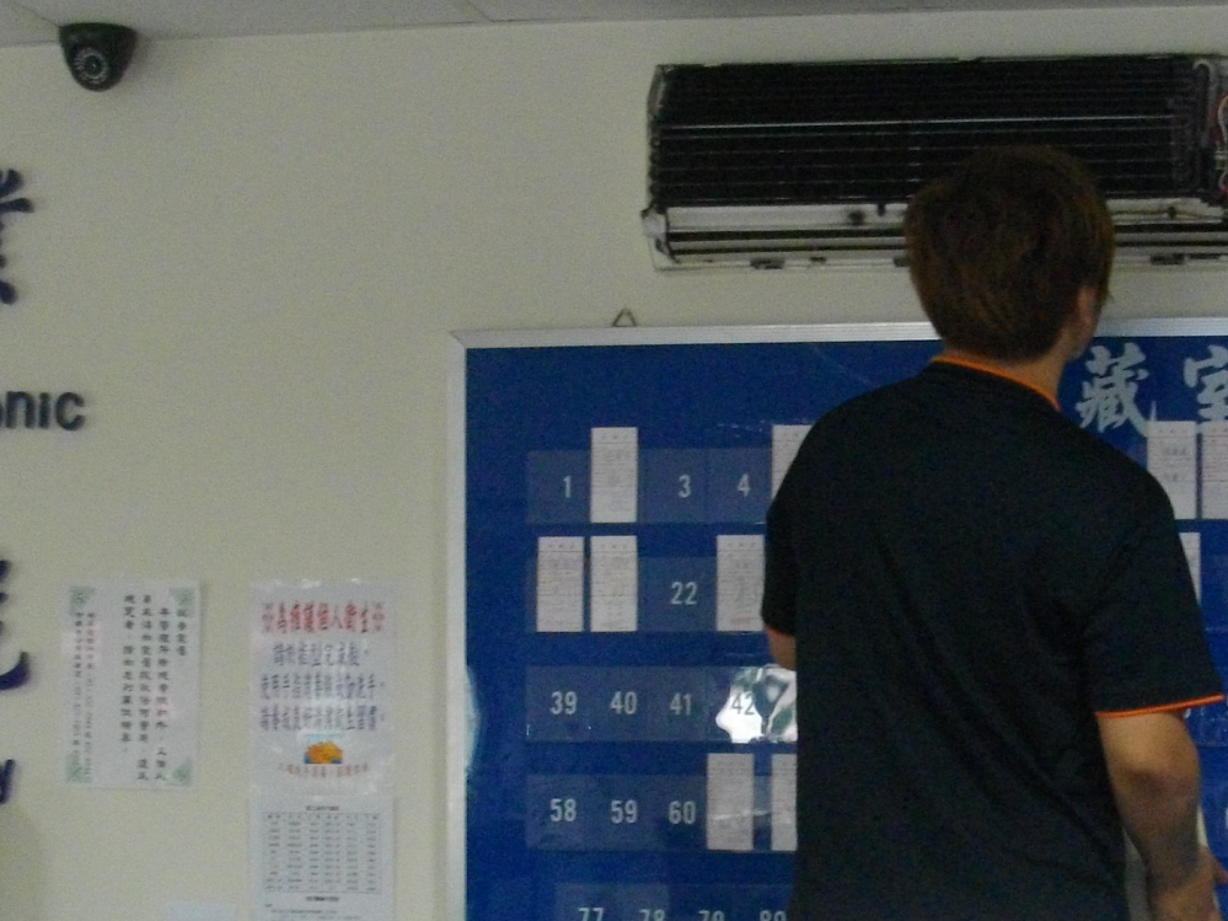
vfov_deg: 17.7
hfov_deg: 23.3
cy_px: 675
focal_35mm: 83
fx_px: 2944
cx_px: 932
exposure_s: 1/50
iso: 314
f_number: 2.9
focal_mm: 5.7
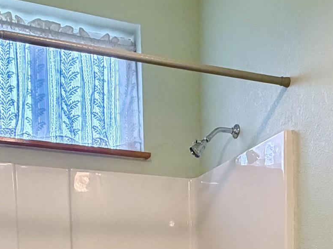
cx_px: 182
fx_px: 529
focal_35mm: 55
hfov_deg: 34.9
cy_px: 350
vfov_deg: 22.7
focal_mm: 2.22
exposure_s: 1/120
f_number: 2.2
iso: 250
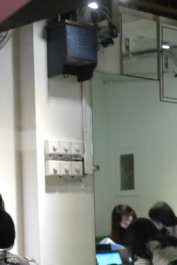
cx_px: 139
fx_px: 782
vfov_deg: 19.0
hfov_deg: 12.9
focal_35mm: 106
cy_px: 220
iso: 800
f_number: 1.7
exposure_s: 1/60
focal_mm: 20
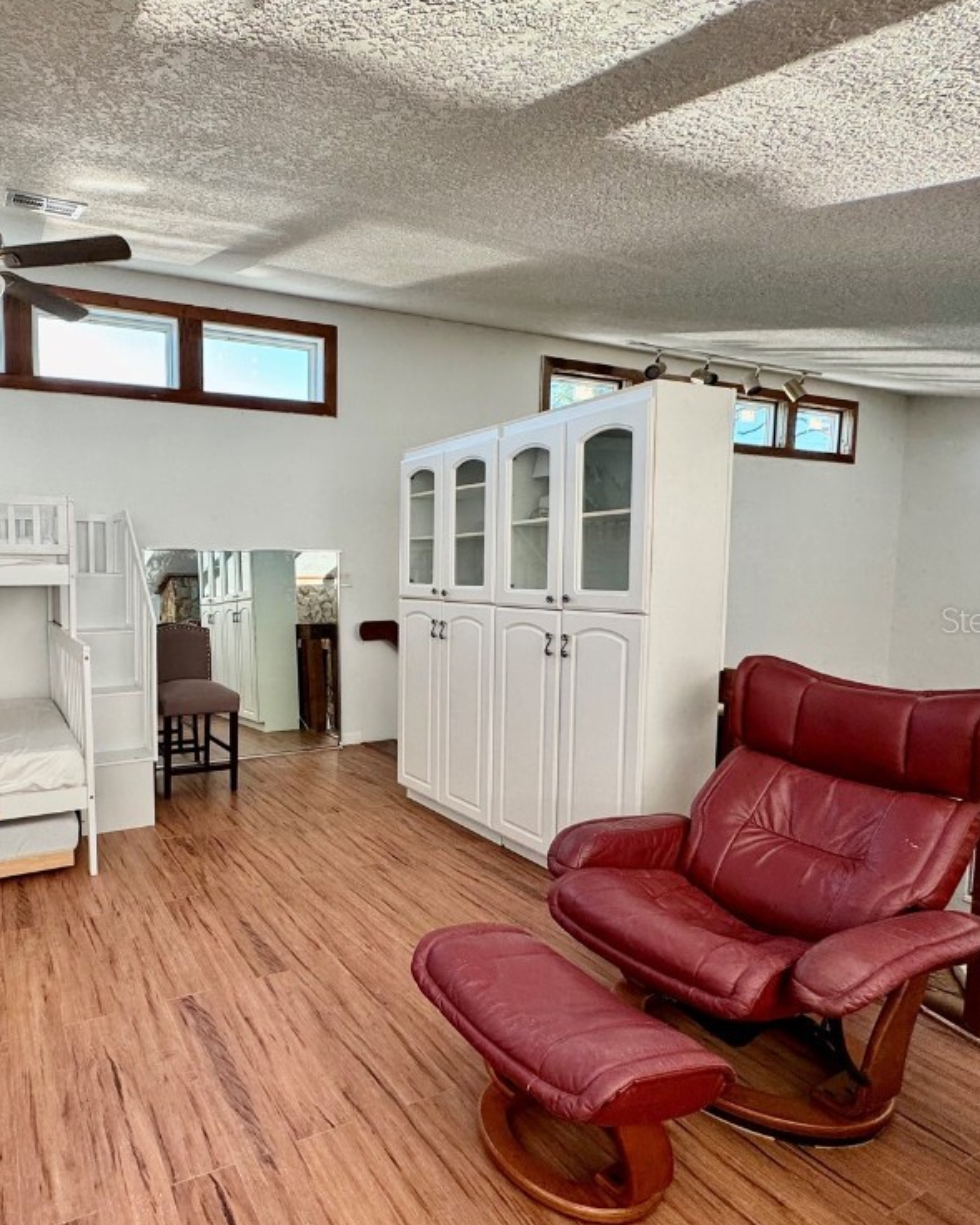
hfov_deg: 66.5
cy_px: 619
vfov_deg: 83.3
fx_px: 689
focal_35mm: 19
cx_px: 246
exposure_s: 1/99
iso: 64
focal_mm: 2.22
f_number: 2.2
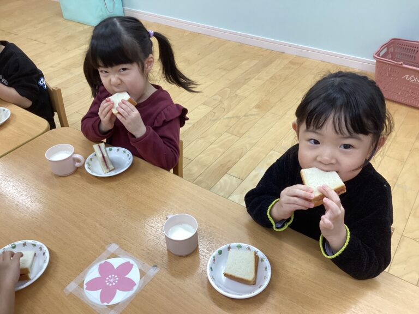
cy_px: 157
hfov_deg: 58.4
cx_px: 210
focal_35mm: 31
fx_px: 375
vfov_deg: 45.4
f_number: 2.4
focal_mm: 3.3
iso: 100
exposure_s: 1/50
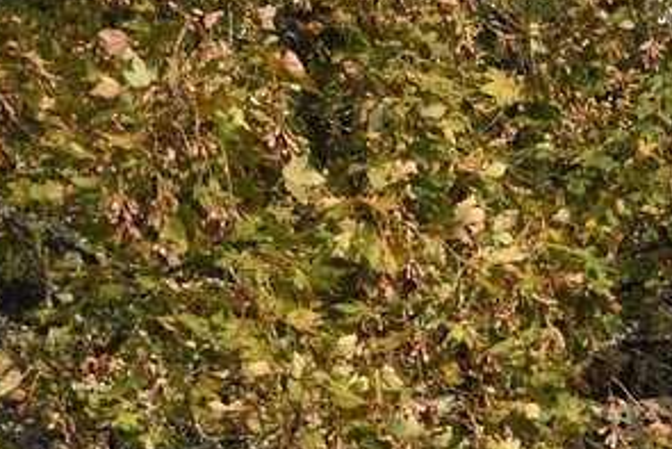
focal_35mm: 260
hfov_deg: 7.3
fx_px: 4855
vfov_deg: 5.2
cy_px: 945
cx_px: 1788
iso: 200
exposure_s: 1/250
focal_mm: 48
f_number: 10
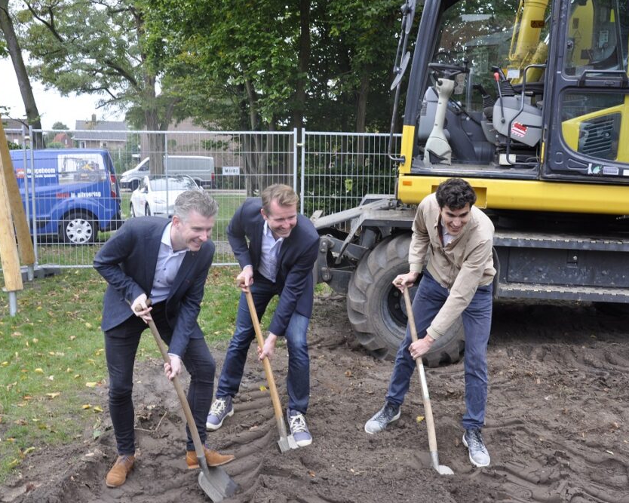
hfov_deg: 47.9
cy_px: 254
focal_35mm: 38
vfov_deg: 39.2
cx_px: 318
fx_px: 707
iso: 320
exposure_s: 1/50
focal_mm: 22
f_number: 6.3
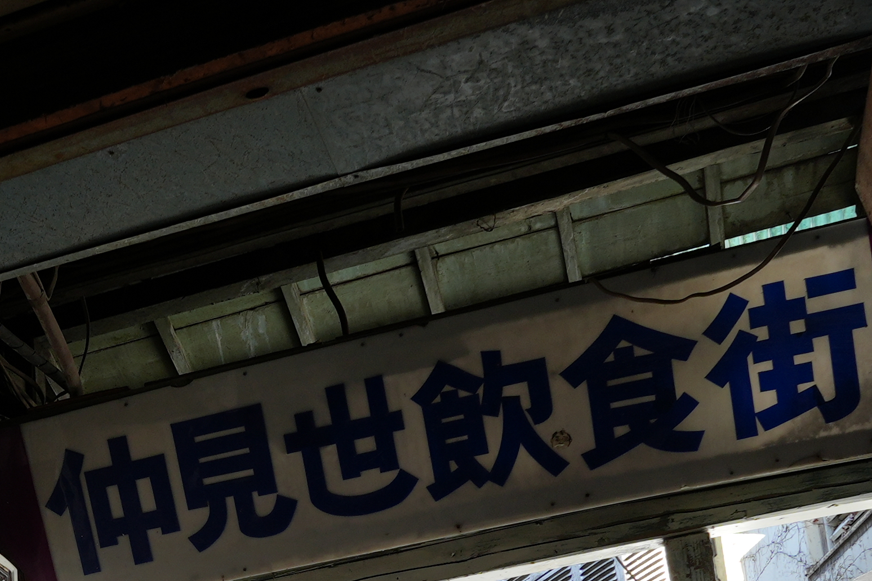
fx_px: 1453
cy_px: 793
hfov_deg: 30.9
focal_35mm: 60
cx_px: -3
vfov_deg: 20.3
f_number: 4.5
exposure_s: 1/60
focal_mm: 10
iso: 100
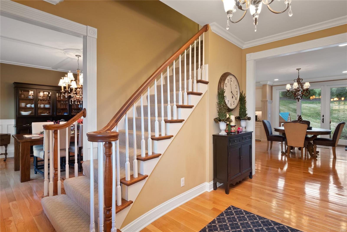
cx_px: 174
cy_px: 116
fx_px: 173
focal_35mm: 18
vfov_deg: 67.4
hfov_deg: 90.0
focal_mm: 9
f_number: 8
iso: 640
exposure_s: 1/2.5
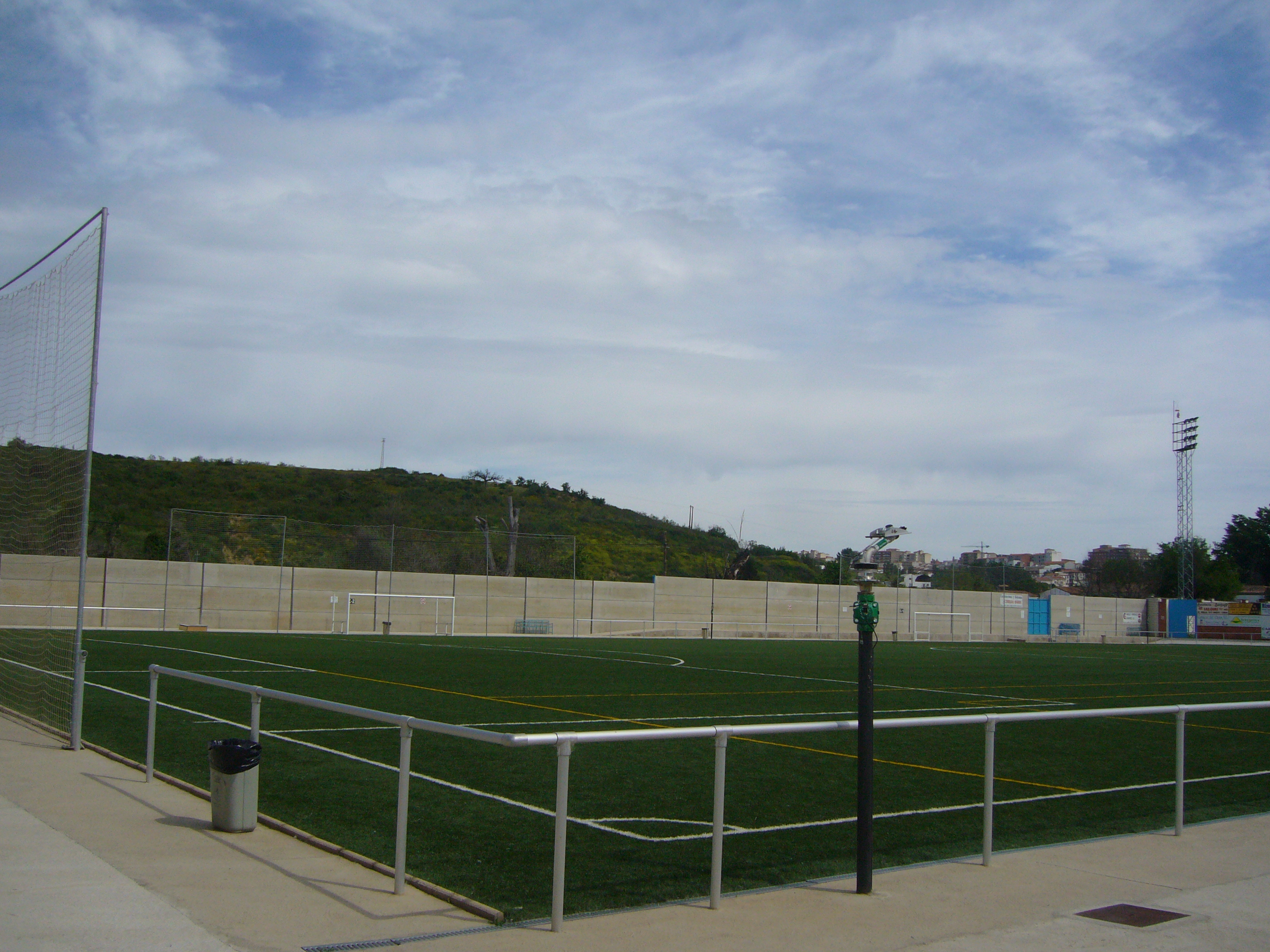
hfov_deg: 52.6
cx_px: 635
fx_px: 1284
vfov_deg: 40.7
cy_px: 476
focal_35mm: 35
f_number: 5.6
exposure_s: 1/1000
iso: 100
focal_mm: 5.8
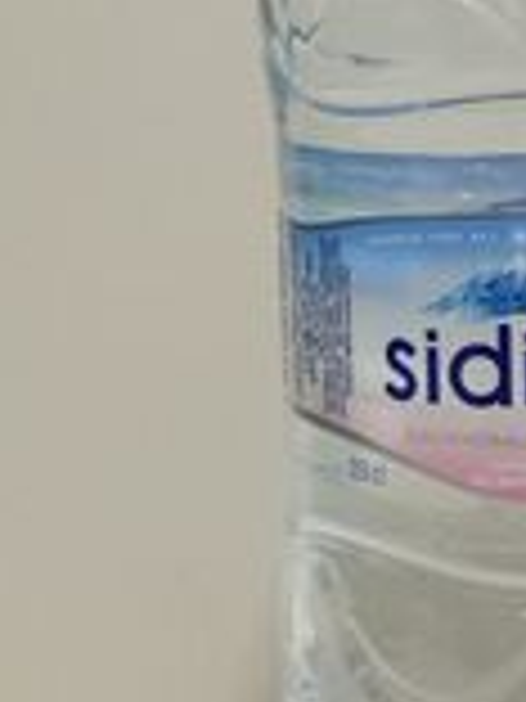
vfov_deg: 26.2
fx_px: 1499
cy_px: 259
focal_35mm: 74
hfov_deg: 19.3
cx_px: 535
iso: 100
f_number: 1.79
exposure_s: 1/124
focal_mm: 4.71
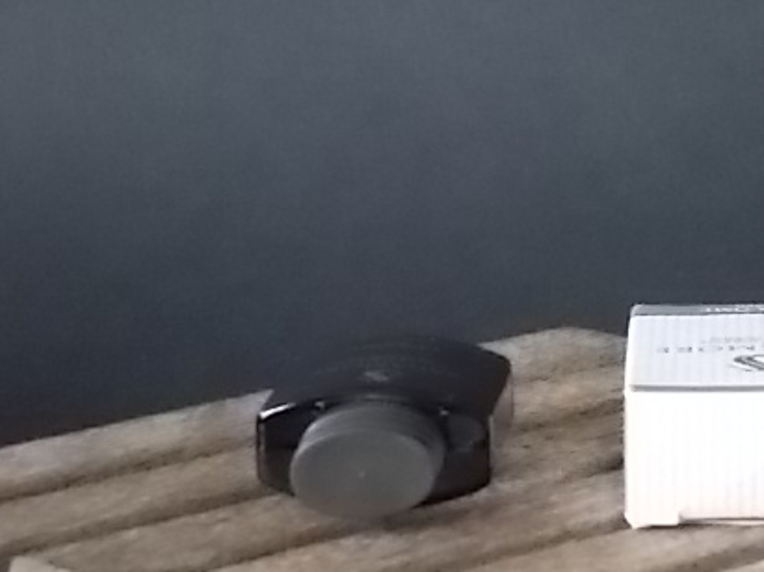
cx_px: 541
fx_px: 3883
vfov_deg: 8.4
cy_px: 325
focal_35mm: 176
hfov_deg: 11.2
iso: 800
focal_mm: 20.1
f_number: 6
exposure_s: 1/50
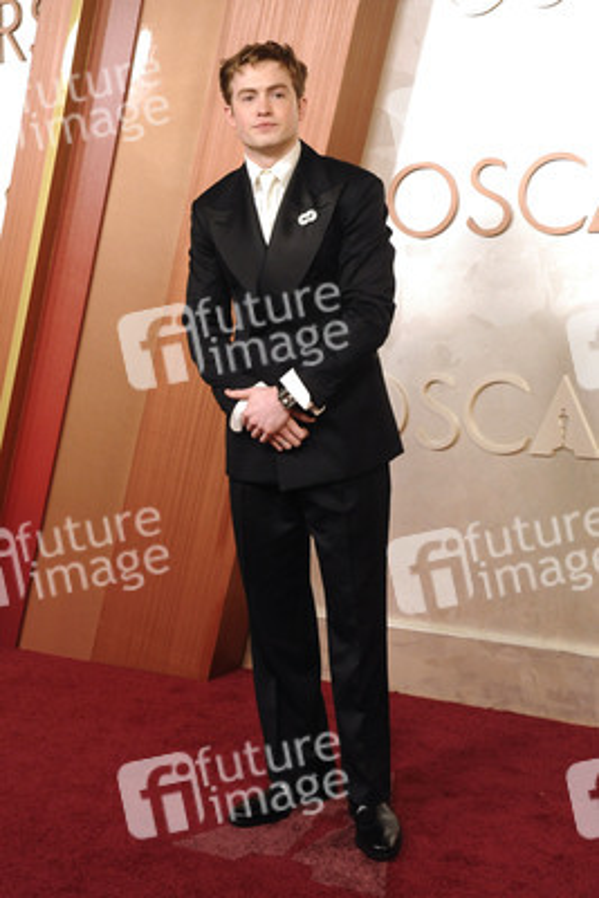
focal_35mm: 48
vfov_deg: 41.1
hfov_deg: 28.1
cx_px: 300
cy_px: 449
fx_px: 1197
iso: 2500
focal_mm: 48
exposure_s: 1/160
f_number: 7.1
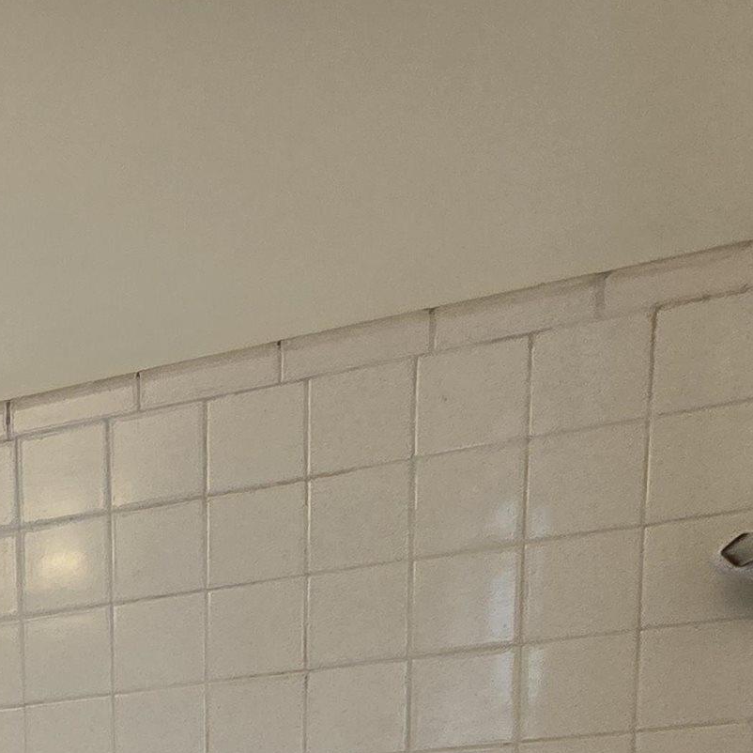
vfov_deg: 28.5
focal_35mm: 44
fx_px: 1083
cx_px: -313
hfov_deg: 28.4
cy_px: 1064
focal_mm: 2.2
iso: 64
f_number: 2.2
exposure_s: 1/60
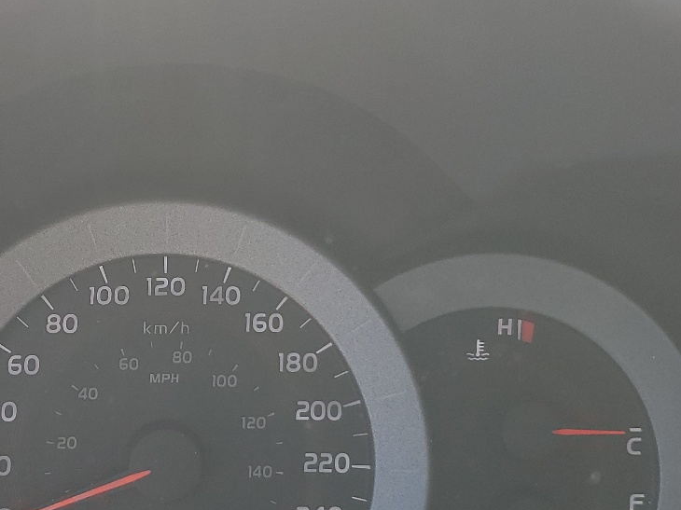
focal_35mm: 57
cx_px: 179
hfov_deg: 33.2
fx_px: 1121
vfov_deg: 25.5
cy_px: 340
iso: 50
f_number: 1.5
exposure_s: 1/286
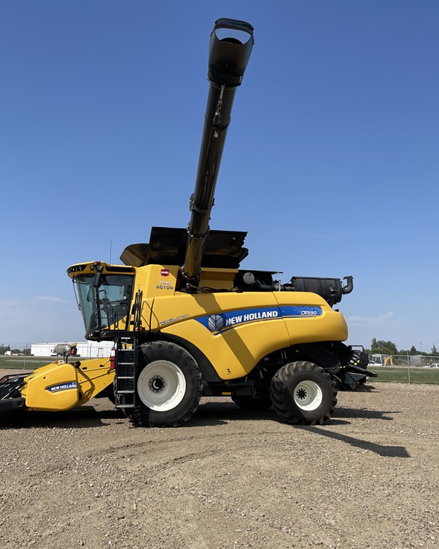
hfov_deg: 43.2
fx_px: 552
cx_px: 179
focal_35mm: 34
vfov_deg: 52.8
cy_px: 275
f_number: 1.6
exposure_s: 1/4831
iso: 32
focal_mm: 4.2
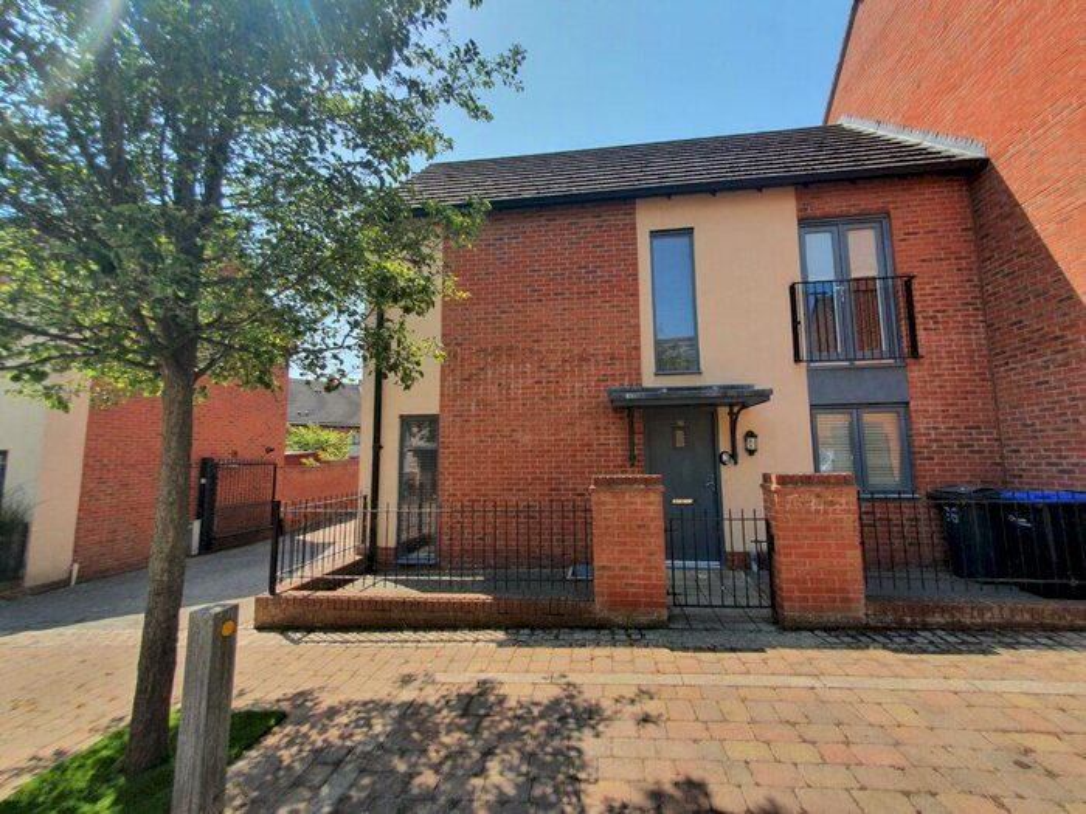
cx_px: 543
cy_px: 407
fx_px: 408
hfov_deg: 106.2
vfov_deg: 89.9
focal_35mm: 13
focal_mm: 1.8
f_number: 2.2
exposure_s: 1/558
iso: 50
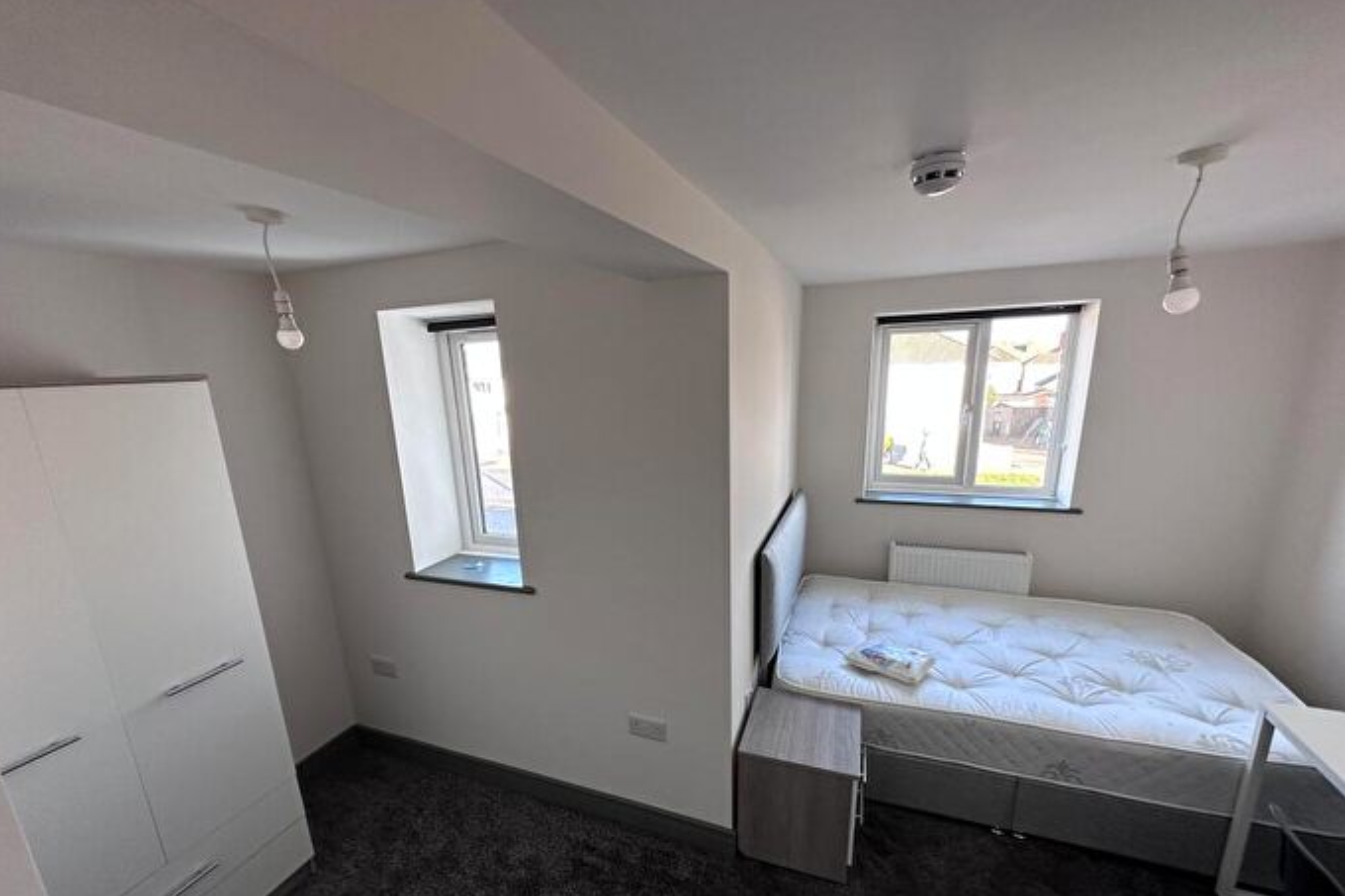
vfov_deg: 77.0
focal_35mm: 15
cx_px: 655
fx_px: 560
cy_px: 501
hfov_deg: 100.4
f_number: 2.2
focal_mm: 2.22
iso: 100
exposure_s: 1/99
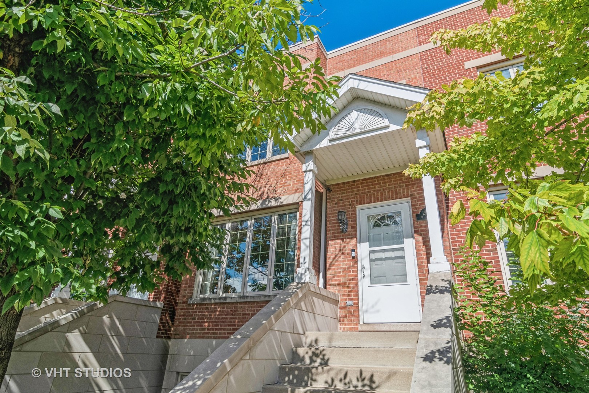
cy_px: 196
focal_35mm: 18
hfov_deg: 90.0
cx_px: 294
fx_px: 294
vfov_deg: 67.4
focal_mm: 12
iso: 200
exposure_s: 1/400
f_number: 8
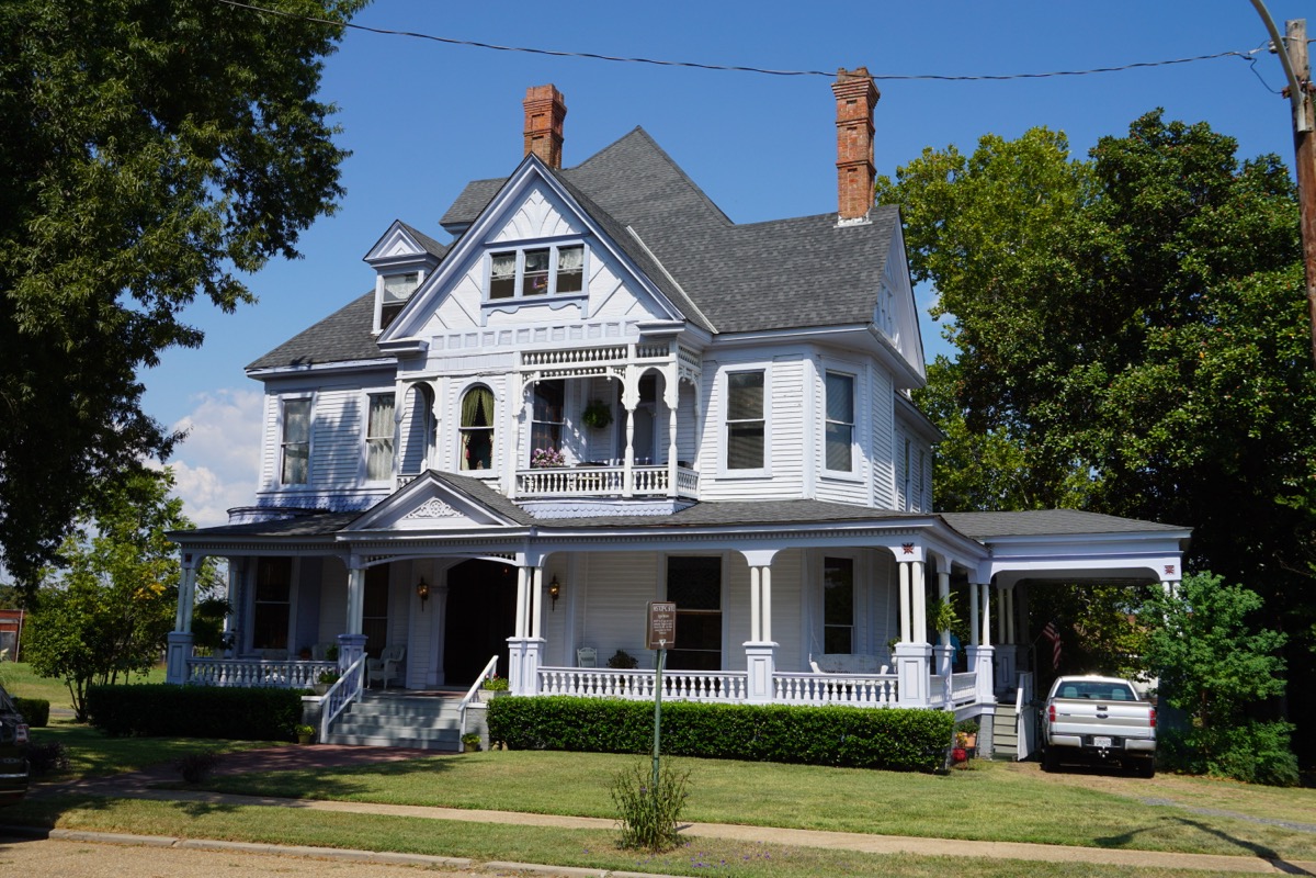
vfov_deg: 38.4
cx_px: 658
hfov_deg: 55.1
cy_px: 439
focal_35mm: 34
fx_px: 1261
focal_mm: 23
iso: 100
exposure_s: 1/200
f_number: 11
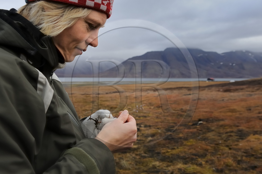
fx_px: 247
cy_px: 87
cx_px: 131
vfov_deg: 38.9
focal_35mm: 34
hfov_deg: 55.8
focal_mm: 34
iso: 800
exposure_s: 1/320
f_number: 8
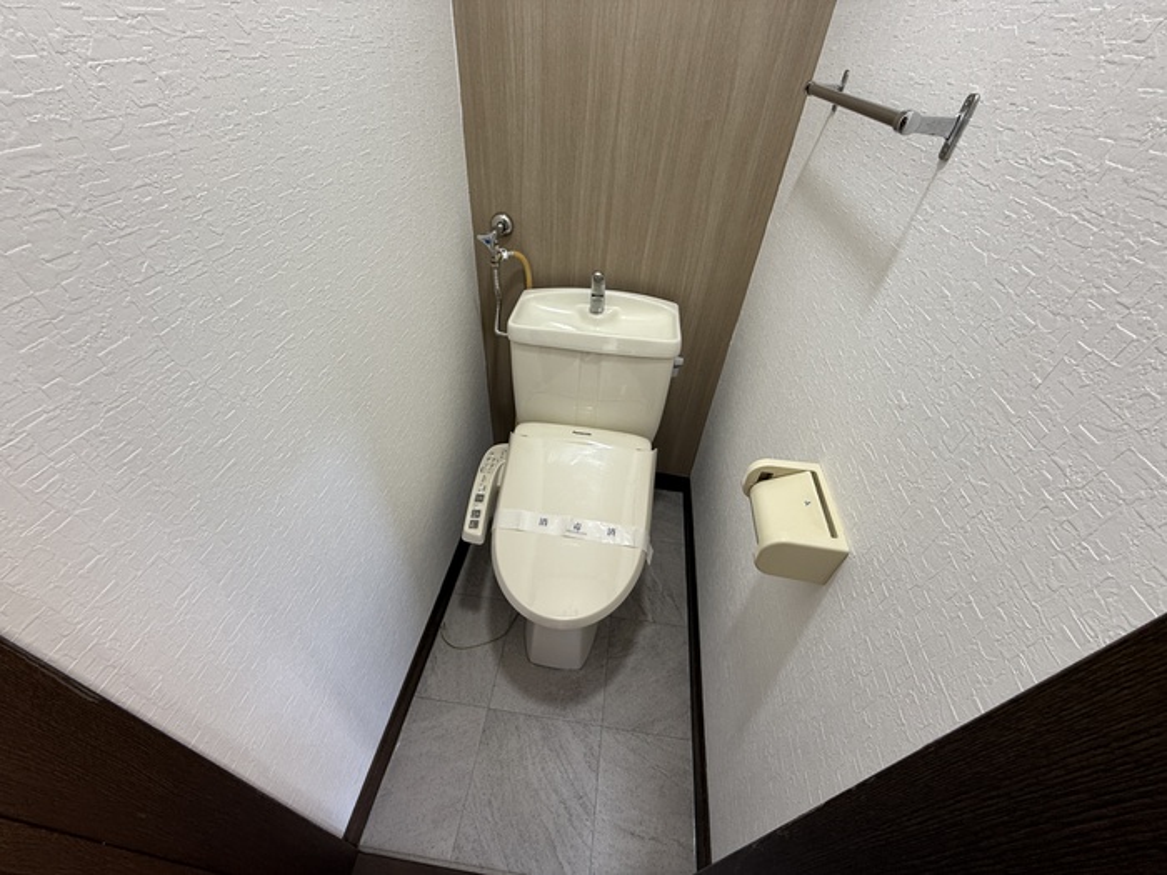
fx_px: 472
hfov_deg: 102.1
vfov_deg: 85.7
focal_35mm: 14
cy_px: 438
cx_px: 584
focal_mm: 2.22
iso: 160
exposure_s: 1/100
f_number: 2.2
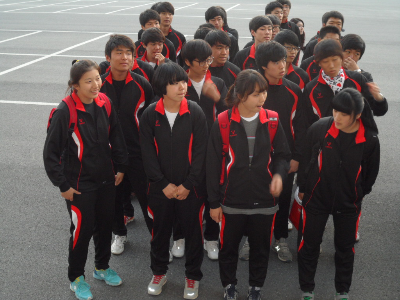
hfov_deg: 38.2
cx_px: 200
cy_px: 150
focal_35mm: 50
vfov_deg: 29.1
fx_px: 578
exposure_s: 1/45
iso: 200
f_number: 4.7
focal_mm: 9.3
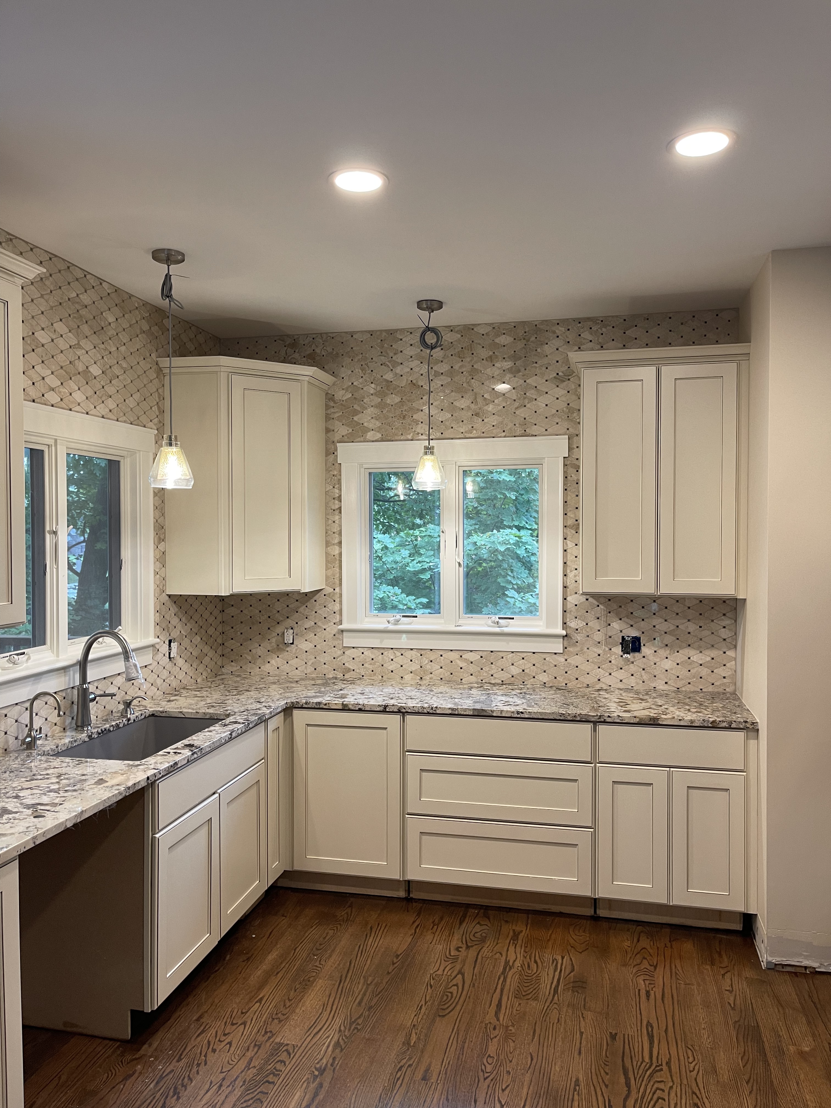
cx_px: 416
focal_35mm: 26
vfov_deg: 67.3
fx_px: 832
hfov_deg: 53.1
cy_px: 554
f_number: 1.6
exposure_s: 1/60
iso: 100
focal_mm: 5.1
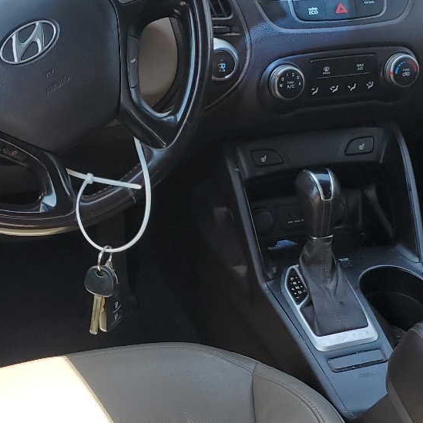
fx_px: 926
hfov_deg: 25.7
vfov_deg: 25.7
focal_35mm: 67
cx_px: 206
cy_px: 259
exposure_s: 1/357
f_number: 1.5
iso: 50
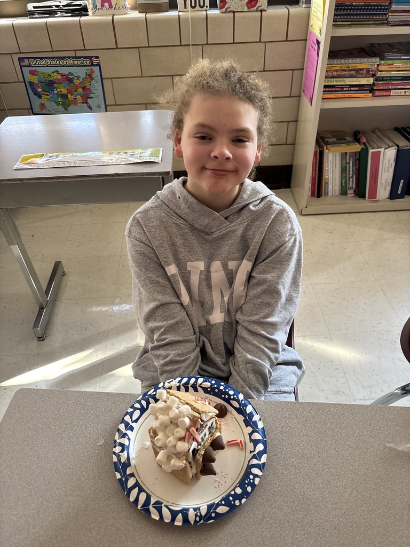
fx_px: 411
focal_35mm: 26
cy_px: 274
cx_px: 205
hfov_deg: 53.1
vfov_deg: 67.3
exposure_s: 1/60
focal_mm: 5.96
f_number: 1.6
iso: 500
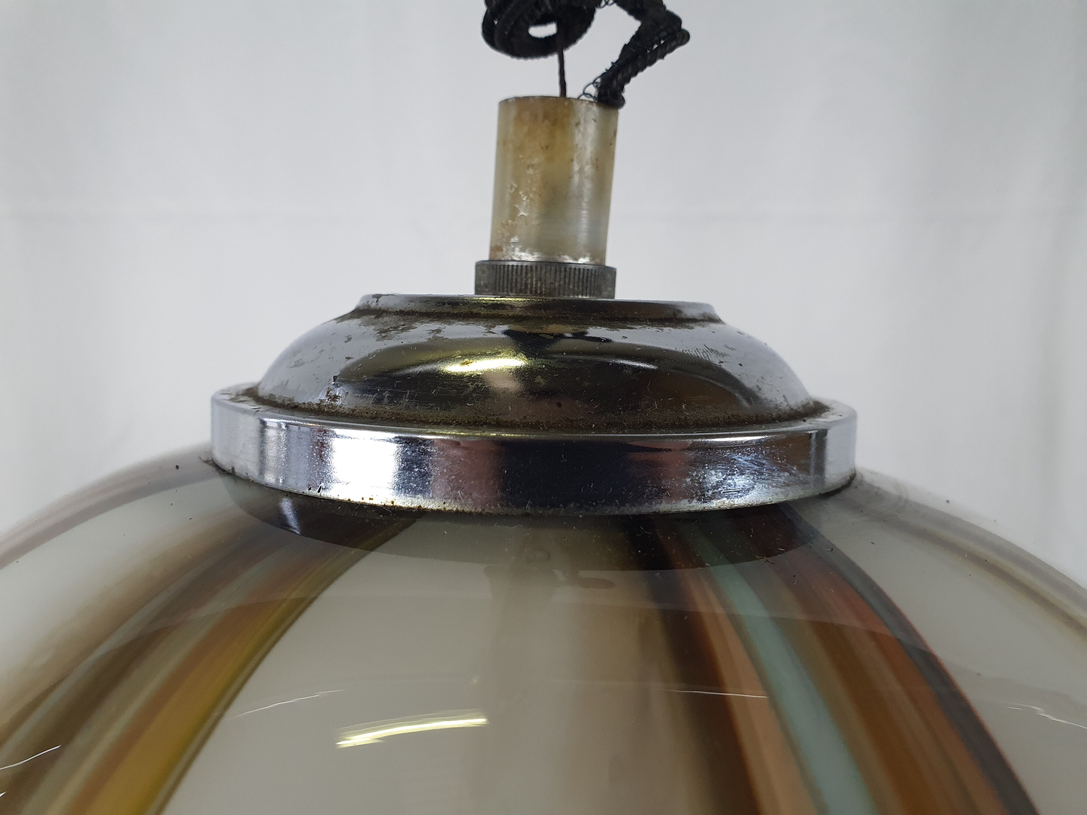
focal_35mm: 26
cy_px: 408
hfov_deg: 67.3
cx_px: 544
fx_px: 816
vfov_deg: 53.1
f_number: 2.4
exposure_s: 1/100
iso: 250
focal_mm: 4.3
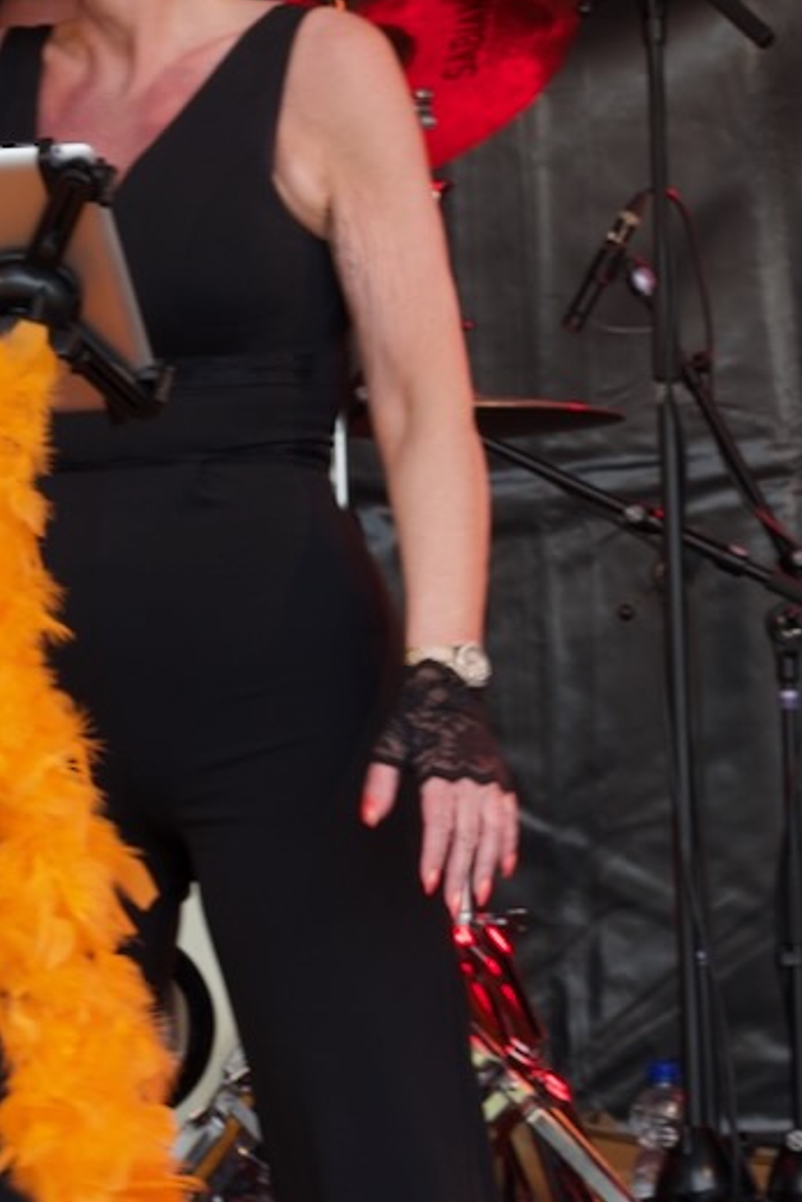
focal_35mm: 303
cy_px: 629
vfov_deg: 6.8
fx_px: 10118
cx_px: 282
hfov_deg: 4.5
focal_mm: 44.93
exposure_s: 1/80
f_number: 4
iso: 100
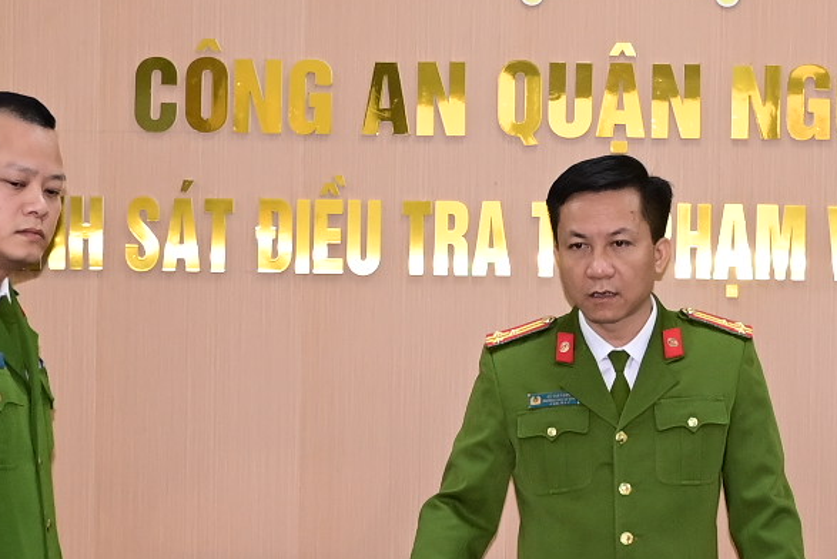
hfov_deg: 15.3
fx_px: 3117
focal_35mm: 134
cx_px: 513
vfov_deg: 10.2
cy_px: 369
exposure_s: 1/200
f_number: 4
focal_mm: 27
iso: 640
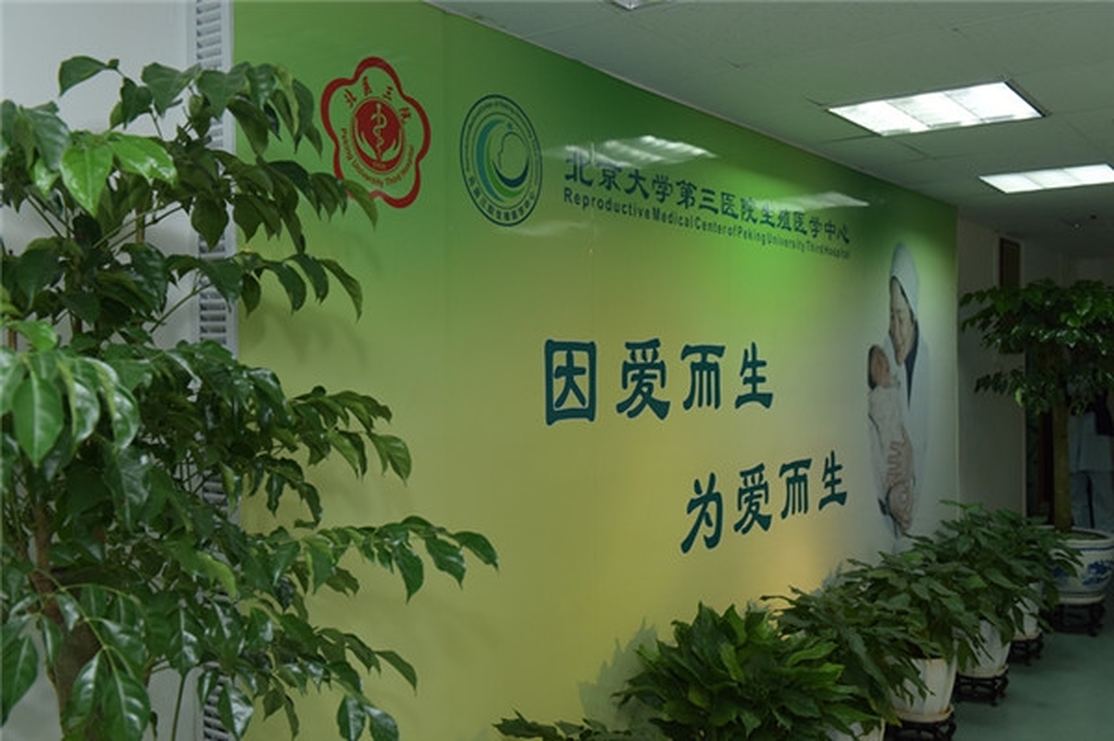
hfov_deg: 55.8
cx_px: 557
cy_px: 370
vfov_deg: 38.8
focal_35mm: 34
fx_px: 1051
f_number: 7.1
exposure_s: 1/60
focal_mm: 34
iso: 800
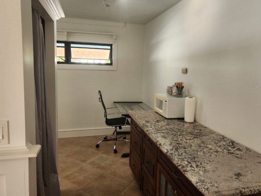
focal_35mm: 26
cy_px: 86
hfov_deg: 67.3
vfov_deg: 52.9
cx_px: 133
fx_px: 196
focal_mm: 5.4
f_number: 1.8
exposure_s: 1/120
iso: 80
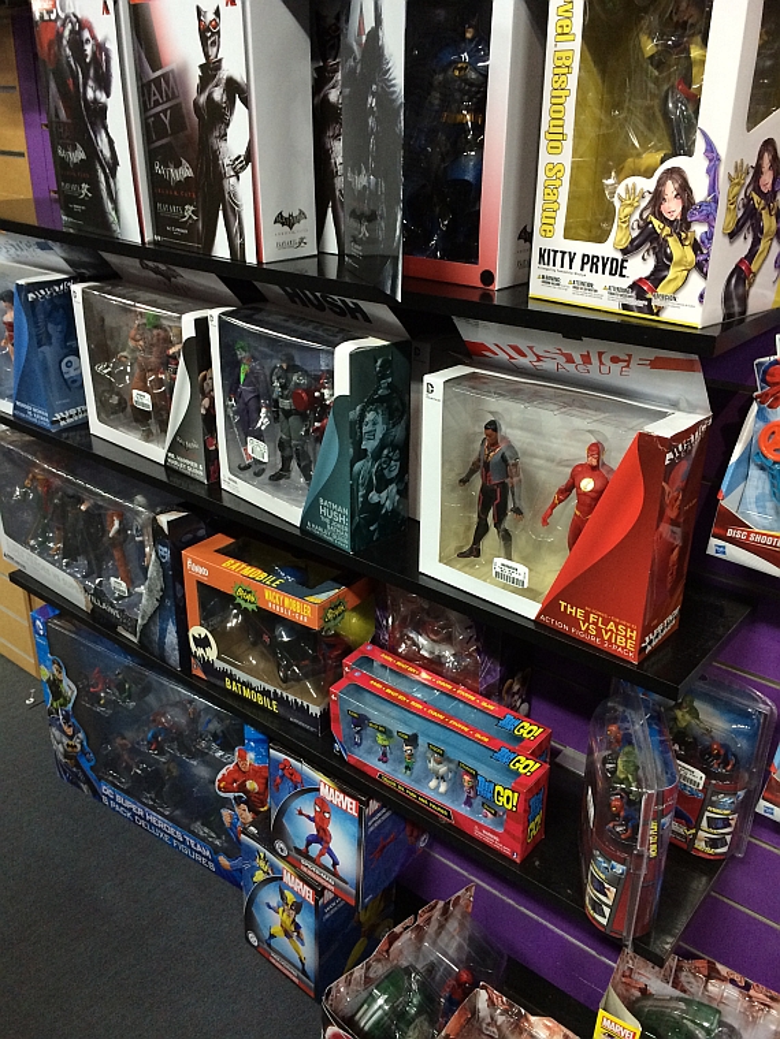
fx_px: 901
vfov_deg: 60.0
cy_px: 520
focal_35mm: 30
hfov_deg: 46.8
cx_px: 390
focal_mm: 4.12
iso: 250
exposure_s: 1/33
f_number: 2.2
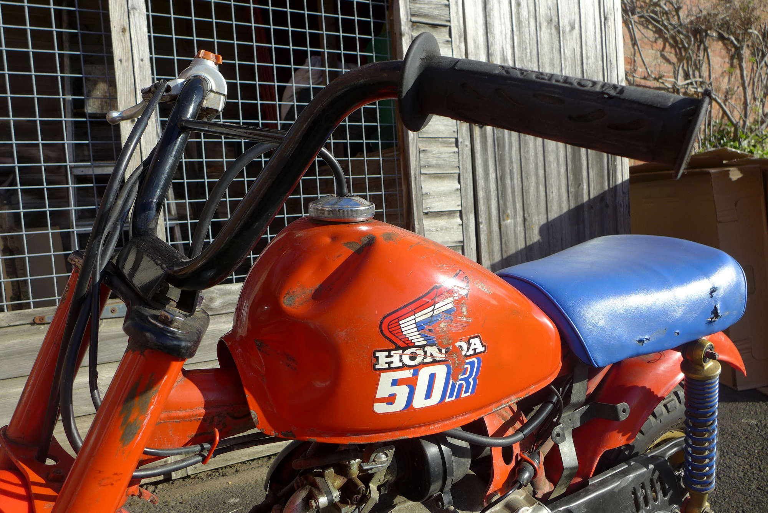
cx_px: 384
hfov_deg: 73.7
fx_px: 512
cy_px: 256
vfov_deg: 53.2
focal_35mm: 24
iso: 80
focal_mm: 4.7
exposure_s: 1/1300
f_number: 2.8
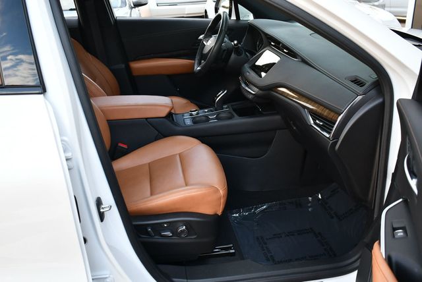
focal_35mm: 36
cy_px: 141
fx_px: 422
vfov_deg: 36.9
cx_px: 211
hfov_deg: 53.1
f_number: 4
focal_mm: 18
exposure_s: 1/250
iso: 400
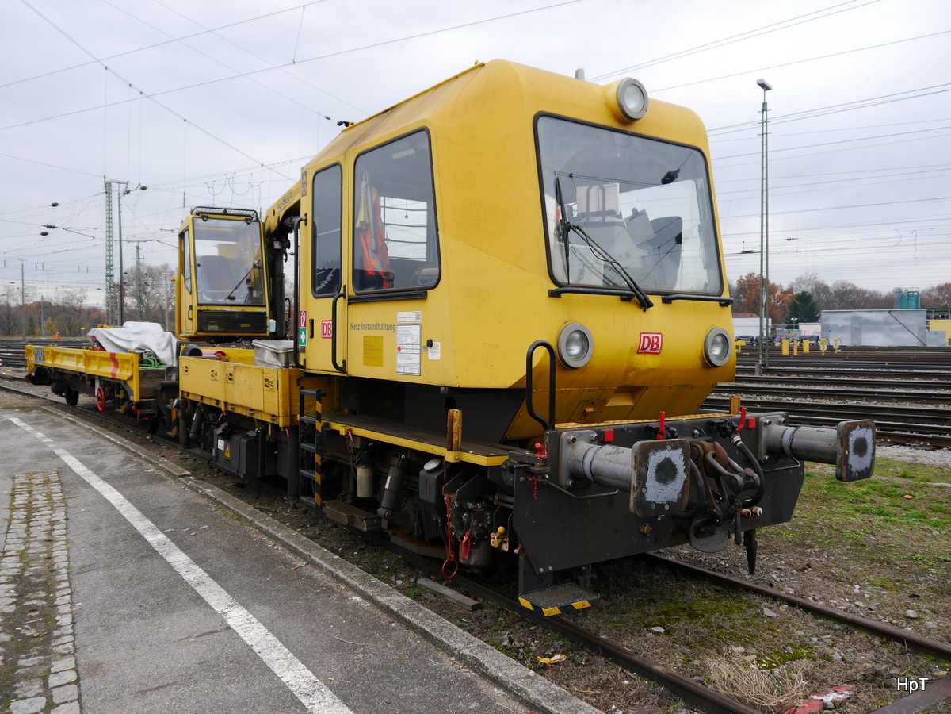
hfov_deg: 60.0
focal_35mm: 30
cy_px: 357
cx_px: 476
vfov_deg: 46.8
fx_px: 824
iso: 160
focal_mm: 15
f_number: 4.5
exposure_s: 1/200
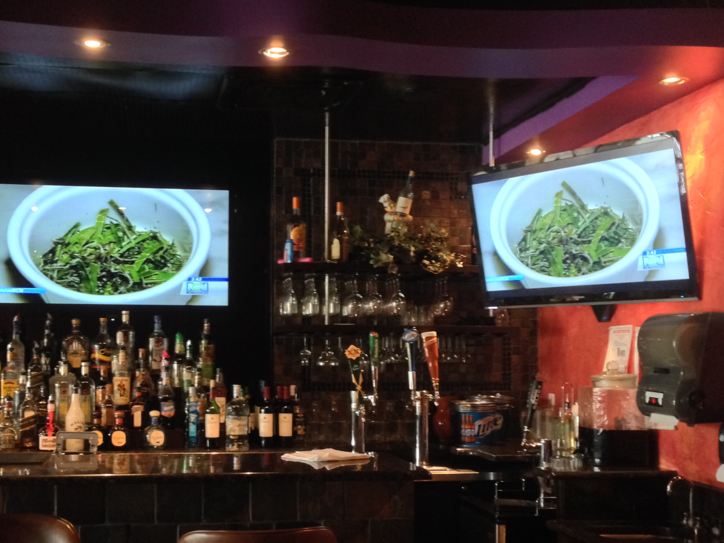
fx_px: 1025
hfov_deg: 38.7
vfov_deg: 29.6
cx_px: 275
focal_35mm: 49
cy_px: 342
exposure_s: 1/17
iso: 400
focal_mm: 4.12
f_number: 2.4
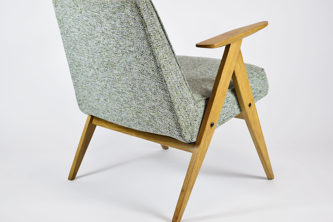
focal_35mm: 58
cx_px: 152
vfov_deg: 23.5
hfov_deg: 34.7
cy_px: 100
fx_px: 533
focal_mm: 31
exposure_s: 1/125
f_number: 5
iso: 800
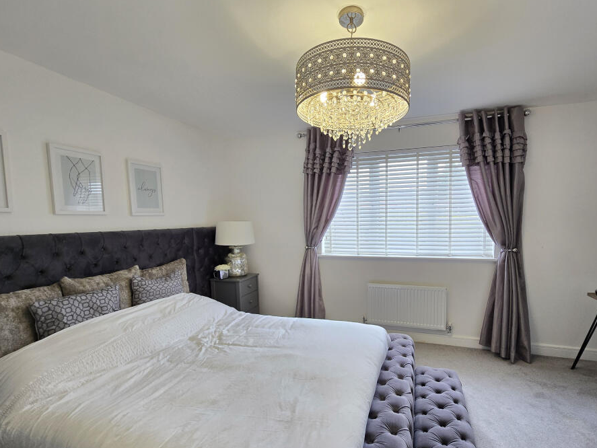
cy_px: 248
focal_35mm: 15
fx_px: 259
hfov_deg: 97.8
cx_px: 331
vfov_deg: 81.5
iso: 125
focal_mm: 2.2
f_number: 2.2
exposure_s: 1/50
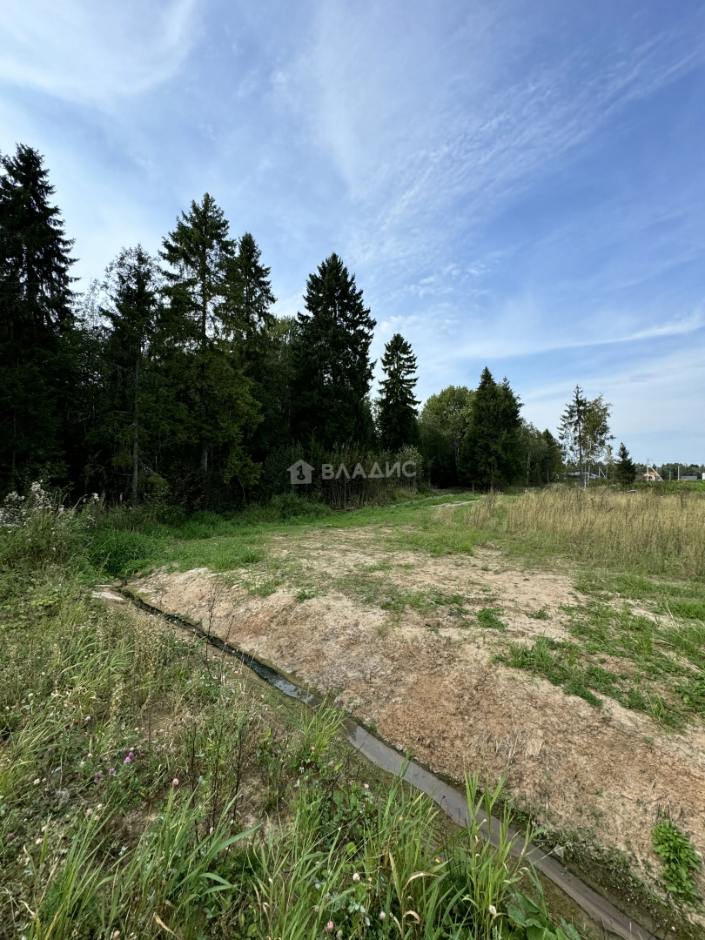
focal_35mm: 14
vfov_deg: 102.1
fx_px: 380
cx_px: 352
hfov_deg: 85.7
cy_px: 470
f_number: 2.2
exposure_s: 1/889
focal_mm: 2.22
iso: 50
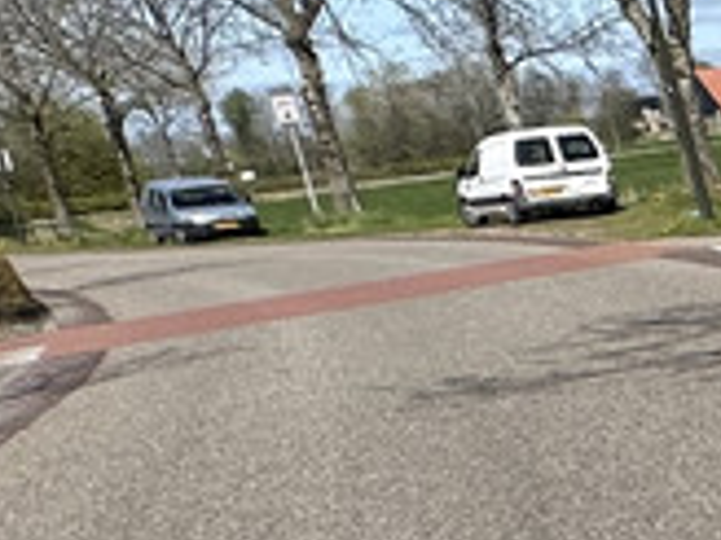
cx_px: 1985
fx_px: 1895
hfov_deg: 12.6
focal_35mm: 91
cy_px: 421
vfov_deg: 16.1
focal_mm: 2.22
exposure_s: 1/1667
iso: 50
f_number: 2.2
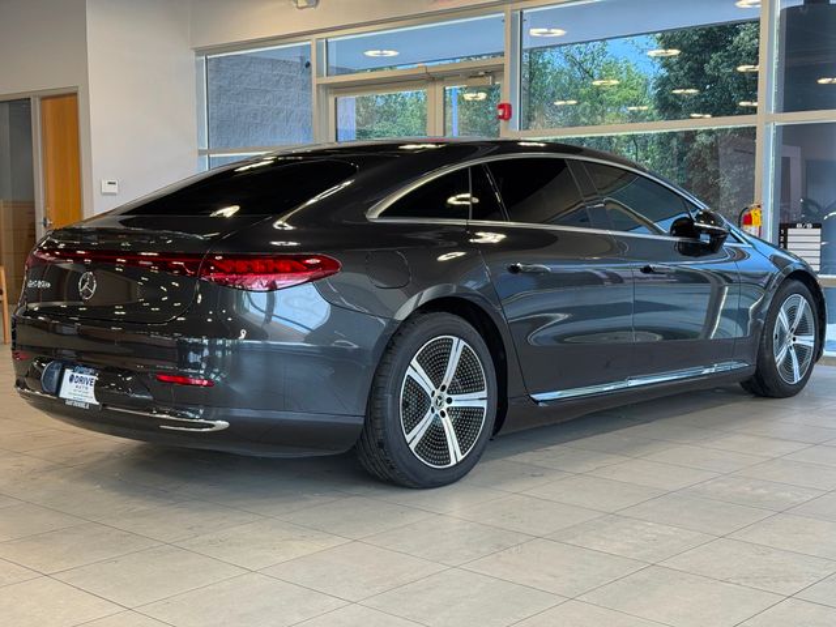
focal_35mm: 48
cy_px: 314
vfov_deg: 30.3
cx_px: 418
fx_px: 1159
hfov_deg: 39.7
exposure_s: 1/120
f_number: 1.78
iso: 80
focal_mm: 6.76
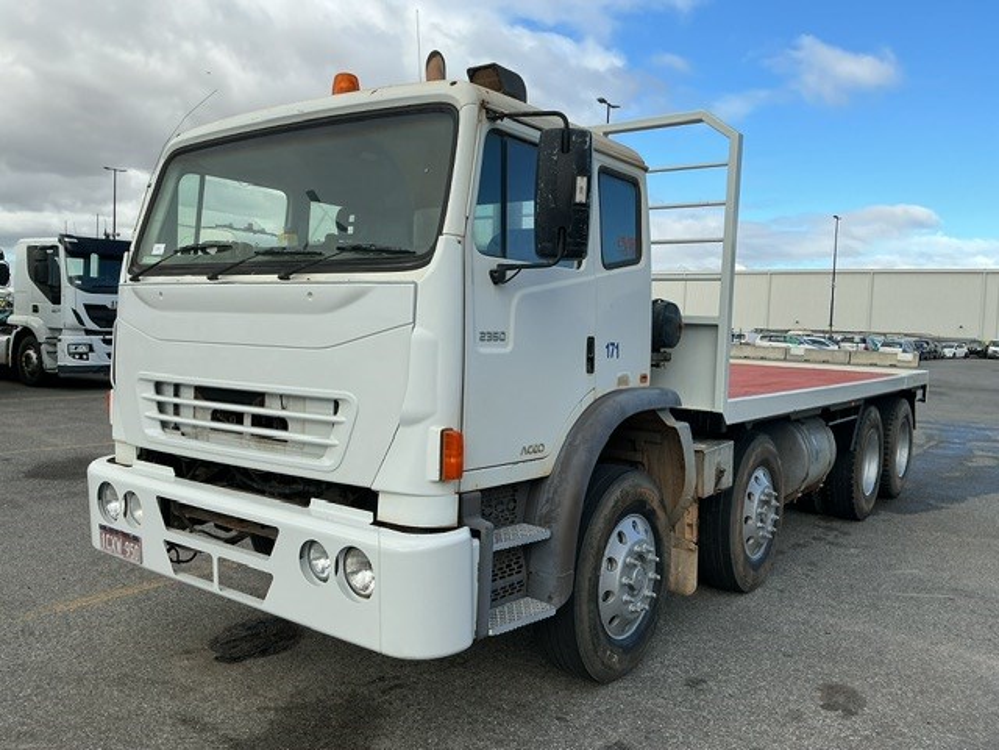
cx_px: 500
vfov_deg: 48.2
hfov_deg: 61.7
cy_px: 375
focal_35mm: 29
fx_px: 837
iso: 25
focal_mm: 3
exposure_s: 1/1221
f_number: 1.8
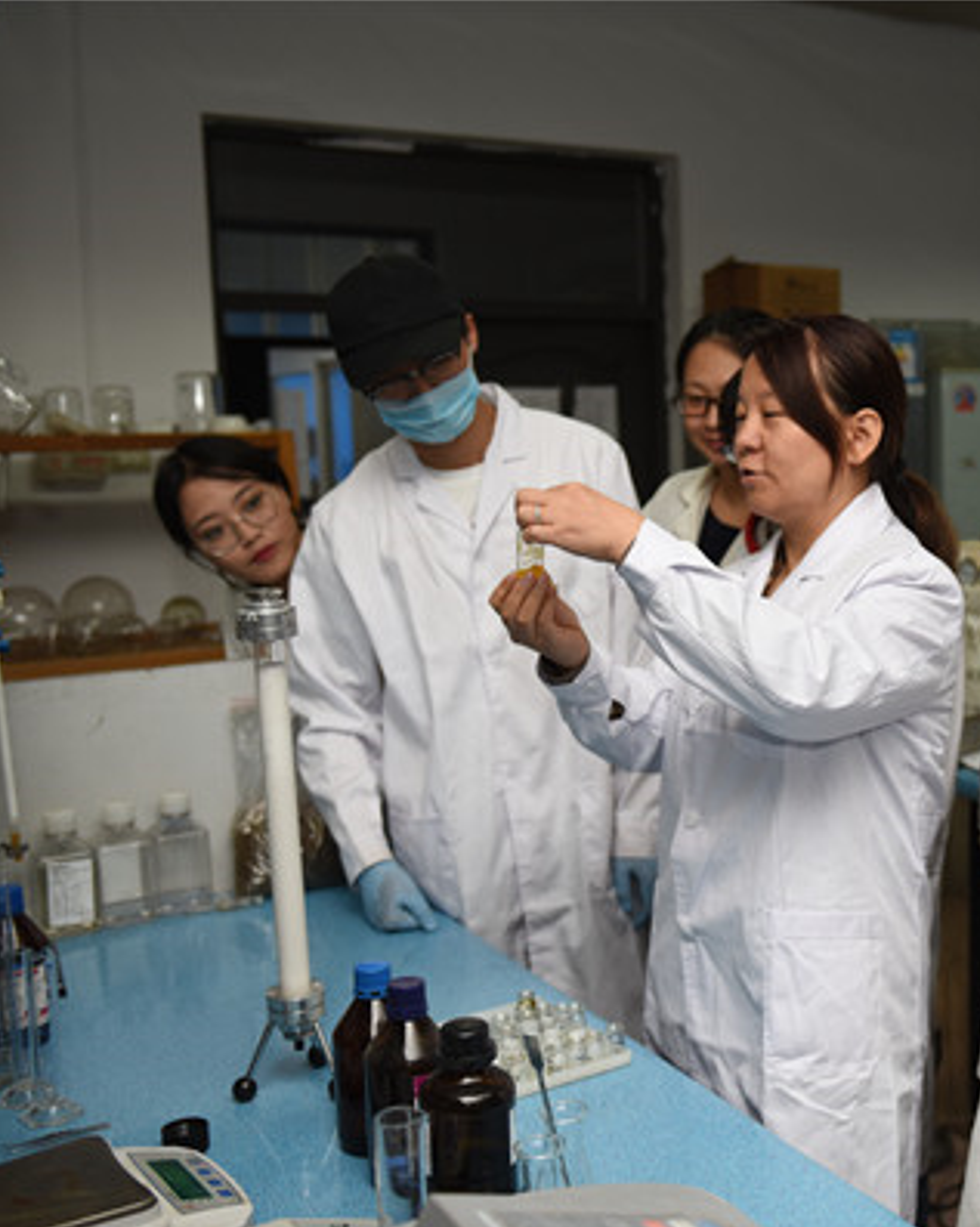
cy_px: 615
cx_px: 791
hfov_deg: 33.1
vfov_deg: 42.0
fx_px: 1597
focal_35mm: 44
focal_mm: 31
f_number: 2.8
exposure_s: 1/160
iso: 250
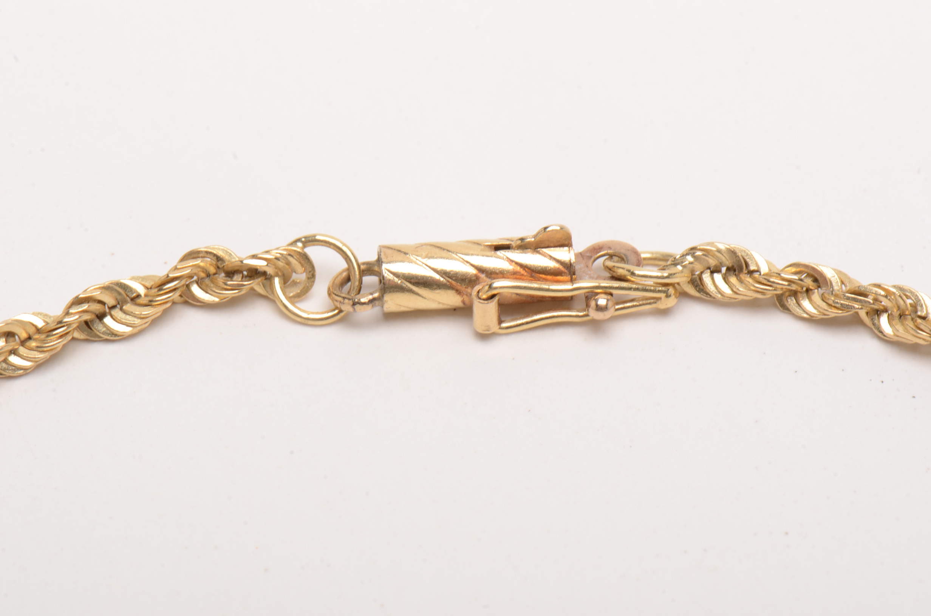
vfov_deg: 10.7
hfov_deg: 16.1
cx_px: 466
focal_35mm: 128
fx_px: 3290
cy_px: 308
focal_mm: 85
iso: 100
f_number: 22
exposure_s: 1/160
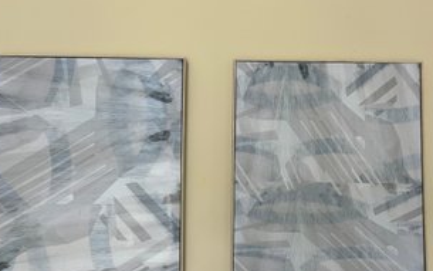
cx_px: 222
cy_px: 155
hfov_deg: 61.2
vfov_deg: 40.6
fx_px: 366
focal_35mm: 31
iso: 80
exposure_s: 1/120
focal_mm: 5.7
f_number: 1.5
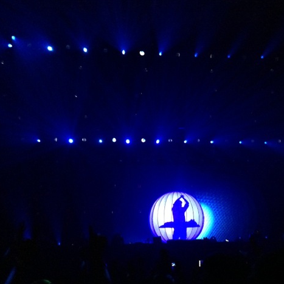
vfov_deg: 41.9
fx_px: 371
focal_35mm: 40
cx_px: 176
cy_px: 145
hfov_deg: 41.6
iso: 800
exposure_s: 1/15
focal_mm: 4.12
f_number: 2.4
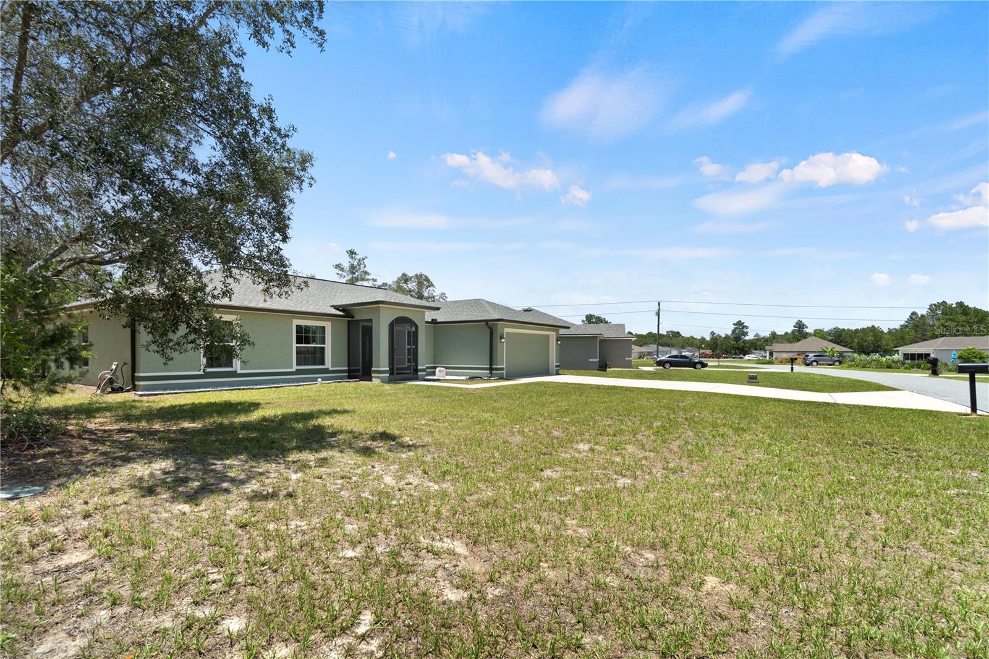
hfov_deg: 95.0
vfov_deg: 72.0
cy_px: 330
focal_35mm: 16
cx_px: 494
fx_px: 453
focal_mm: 11
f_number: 8
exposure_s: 1/400
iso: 100
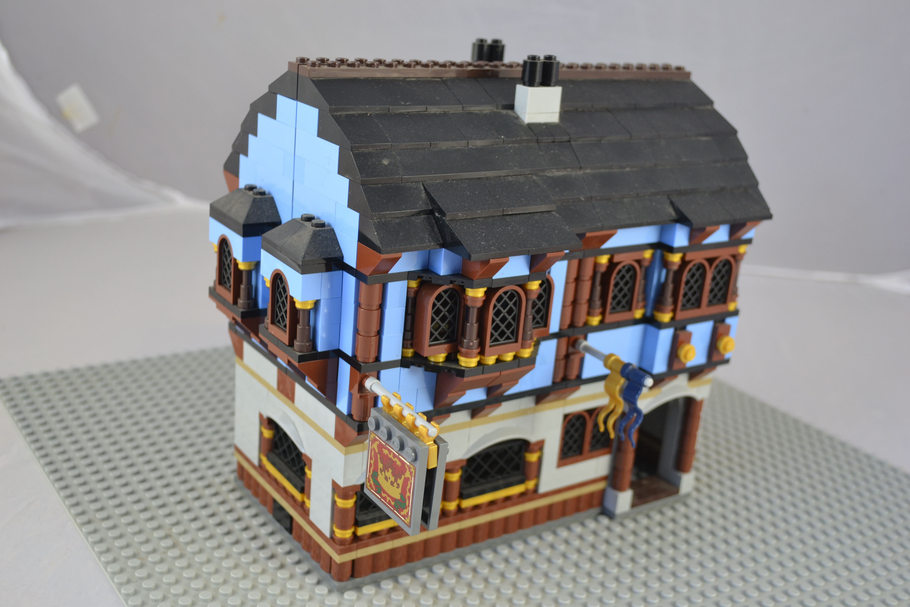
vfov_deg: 31.9
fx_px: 1062
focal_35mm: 42
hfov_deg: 46.4
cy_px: 304
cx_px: 455
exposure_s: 1/30
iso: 400
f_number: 4.5
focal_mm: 28
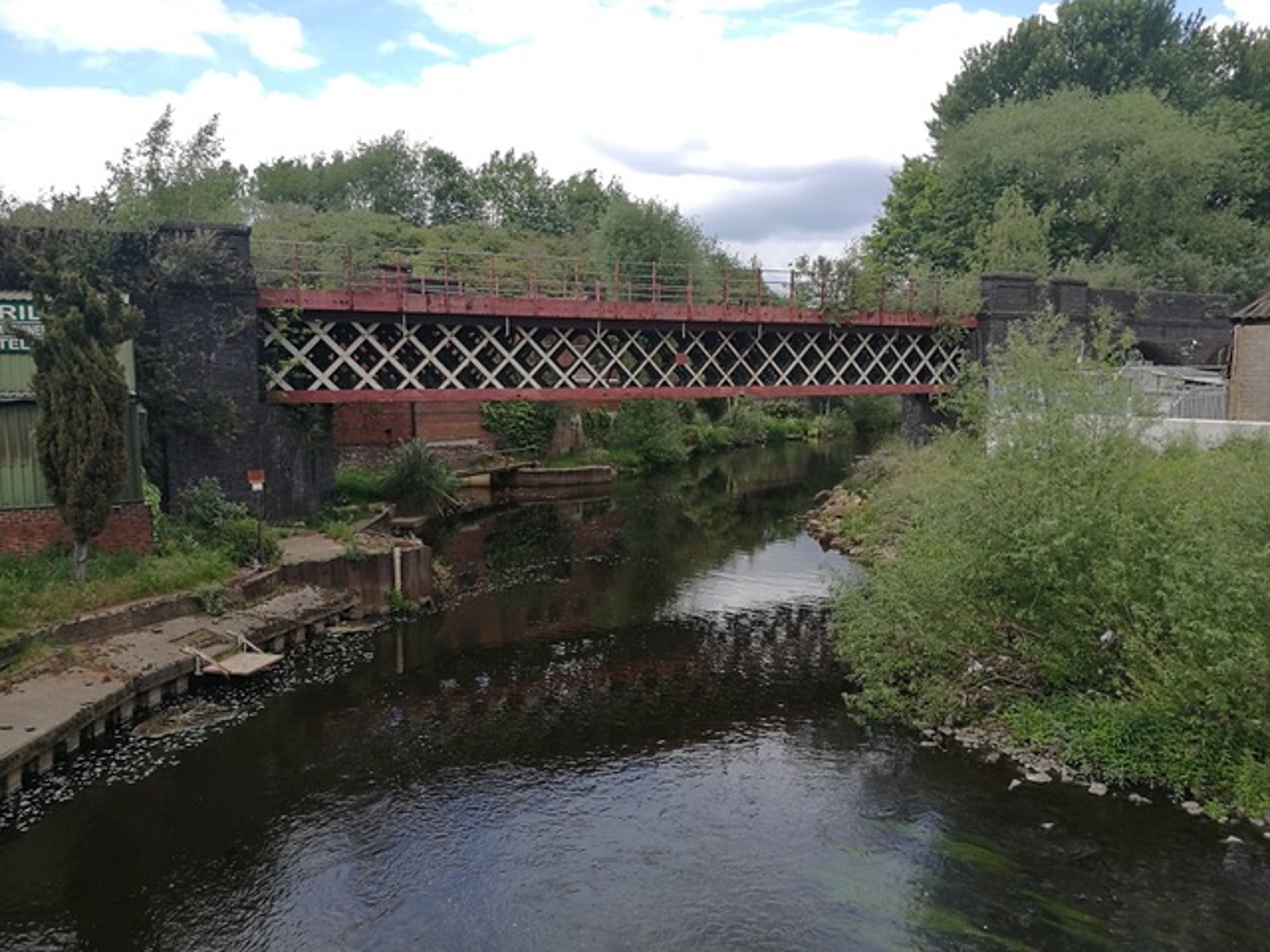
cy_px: 476
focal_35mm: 27
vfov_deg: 51.4
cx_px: 635
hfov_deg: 65.3
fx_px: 991
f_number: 2.2
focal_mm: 4.5
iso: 50
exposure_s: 1/480
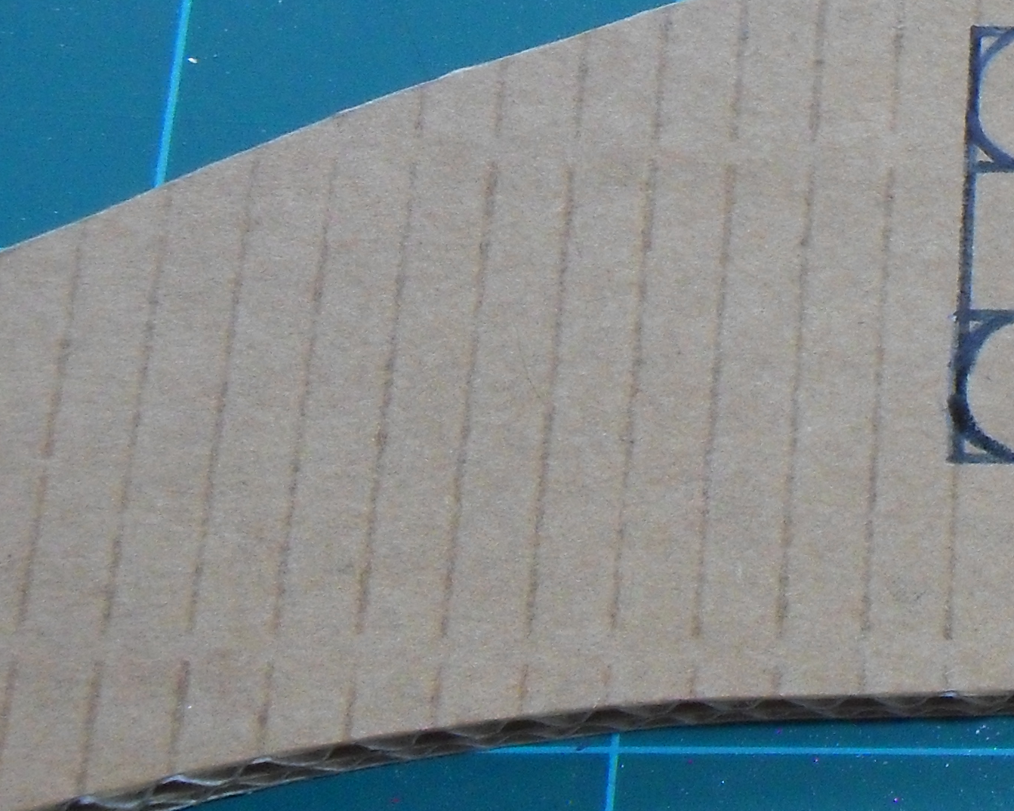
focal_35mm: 114
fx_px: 3421
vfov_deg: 13.4
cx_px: 1370
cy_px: 119
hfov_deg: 15.9
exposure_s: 1/30
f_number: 3.9
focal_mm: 7.9
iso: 400
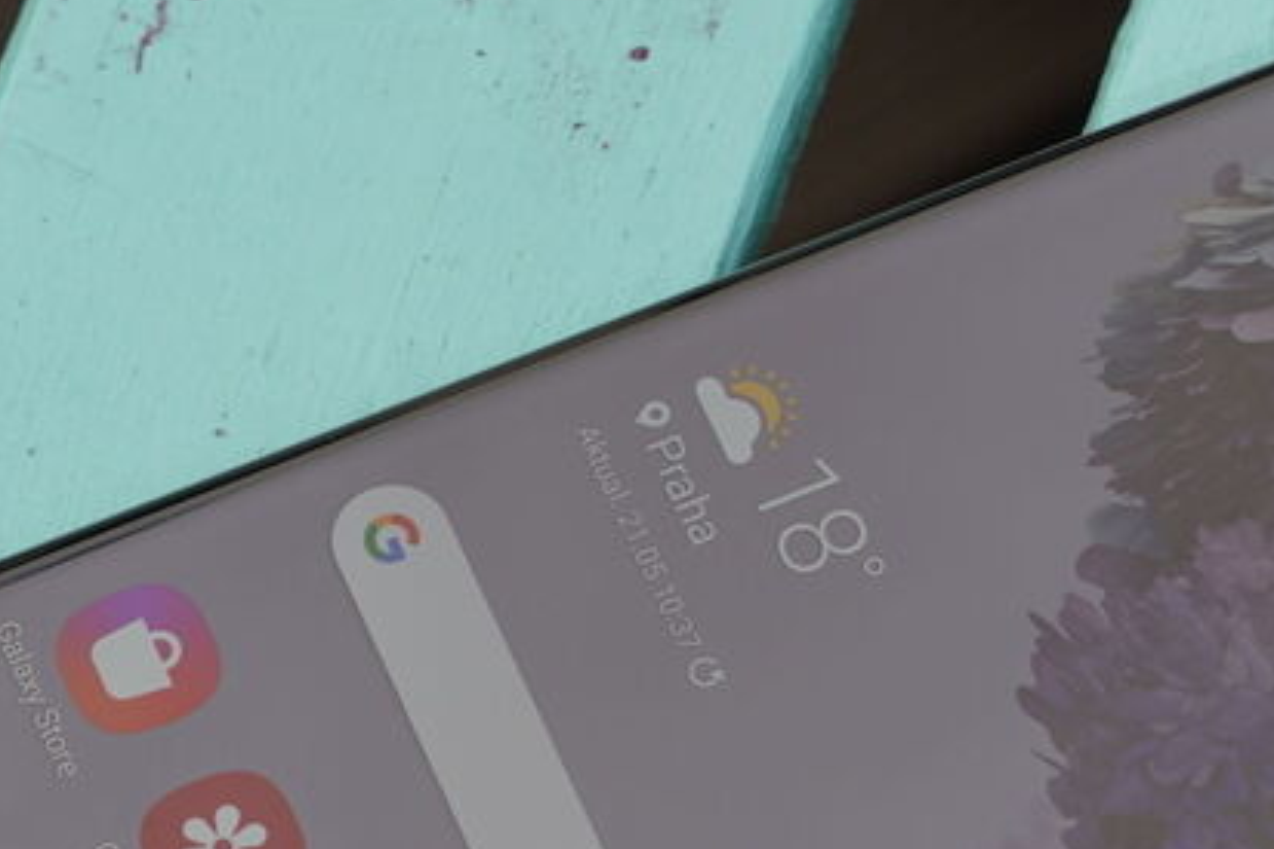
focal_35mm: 163
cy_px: 840
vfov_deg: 8.4
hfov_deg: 12.6
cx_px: 711
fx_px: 5766
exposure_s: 1/160
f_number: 6.3
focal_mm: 70
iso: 100
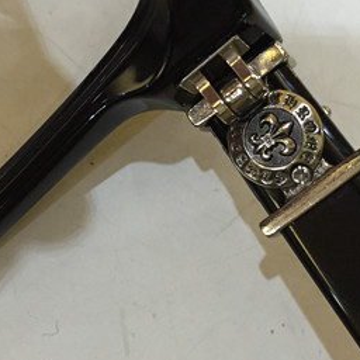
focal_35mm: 70
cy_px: 120
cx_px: 173
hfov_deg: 24.7
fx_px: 824
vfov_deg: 24.5
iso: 200
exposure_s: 1/33
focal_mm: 4.15
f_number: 2.2
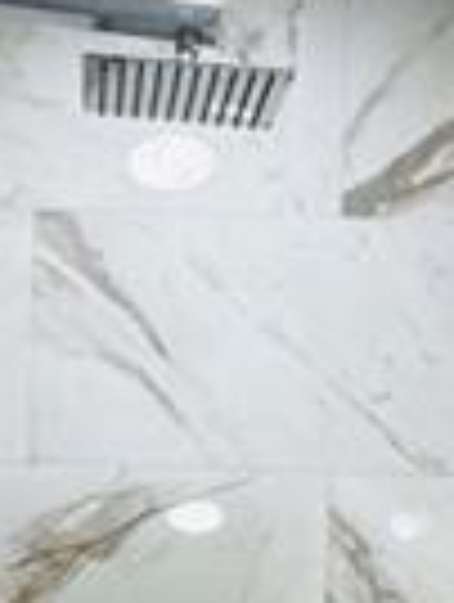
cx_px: 67
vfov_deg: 18.0
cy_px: 1161
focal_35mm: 80
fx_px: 1395
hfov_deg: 18.3
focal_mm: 2.22
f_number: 2.2
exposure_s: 1/120
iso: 125
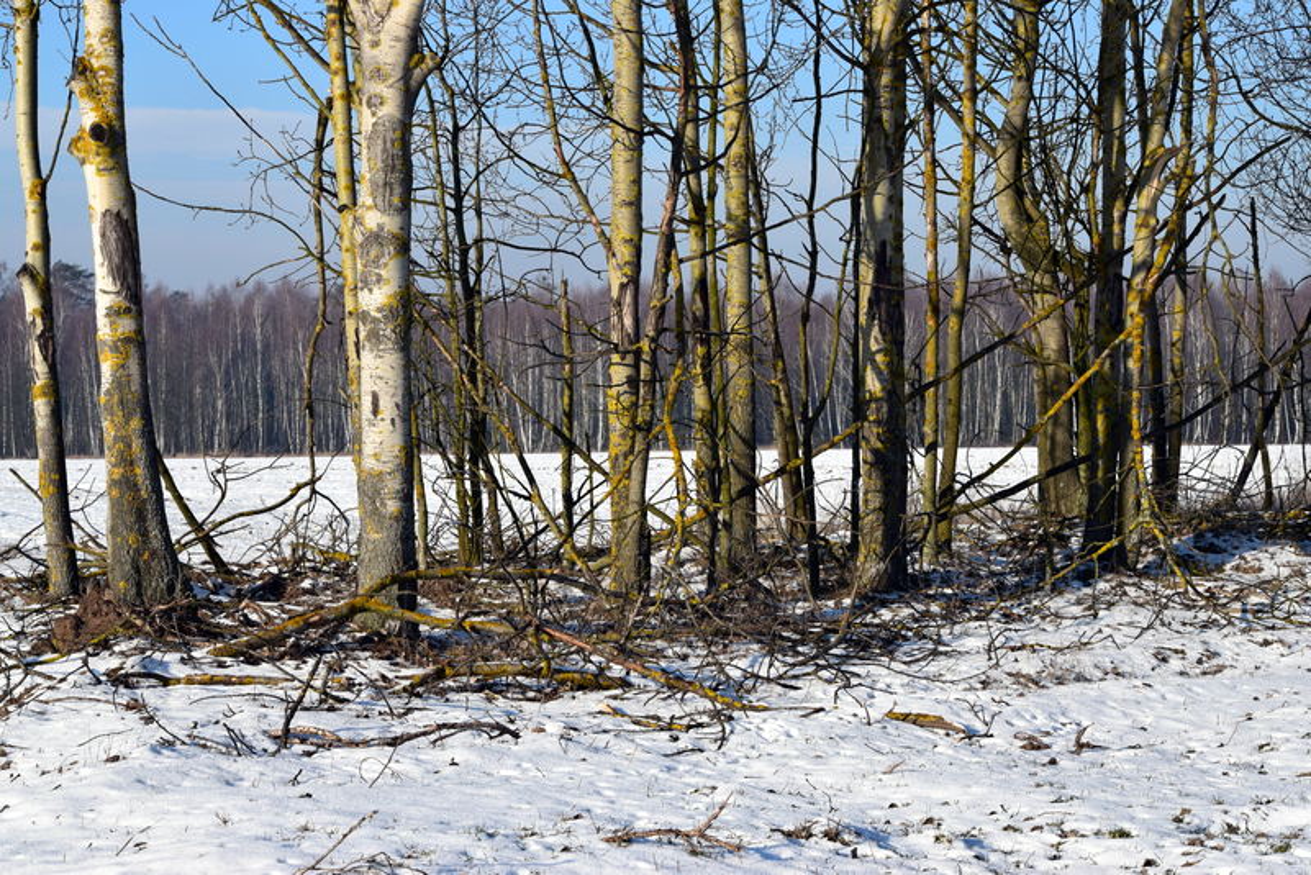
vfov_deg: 16.6
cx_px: 656
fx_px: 3005
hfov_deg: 24.6
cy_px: 438
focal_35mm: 82
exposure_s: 1/500
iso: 320
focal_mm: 55
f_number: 11
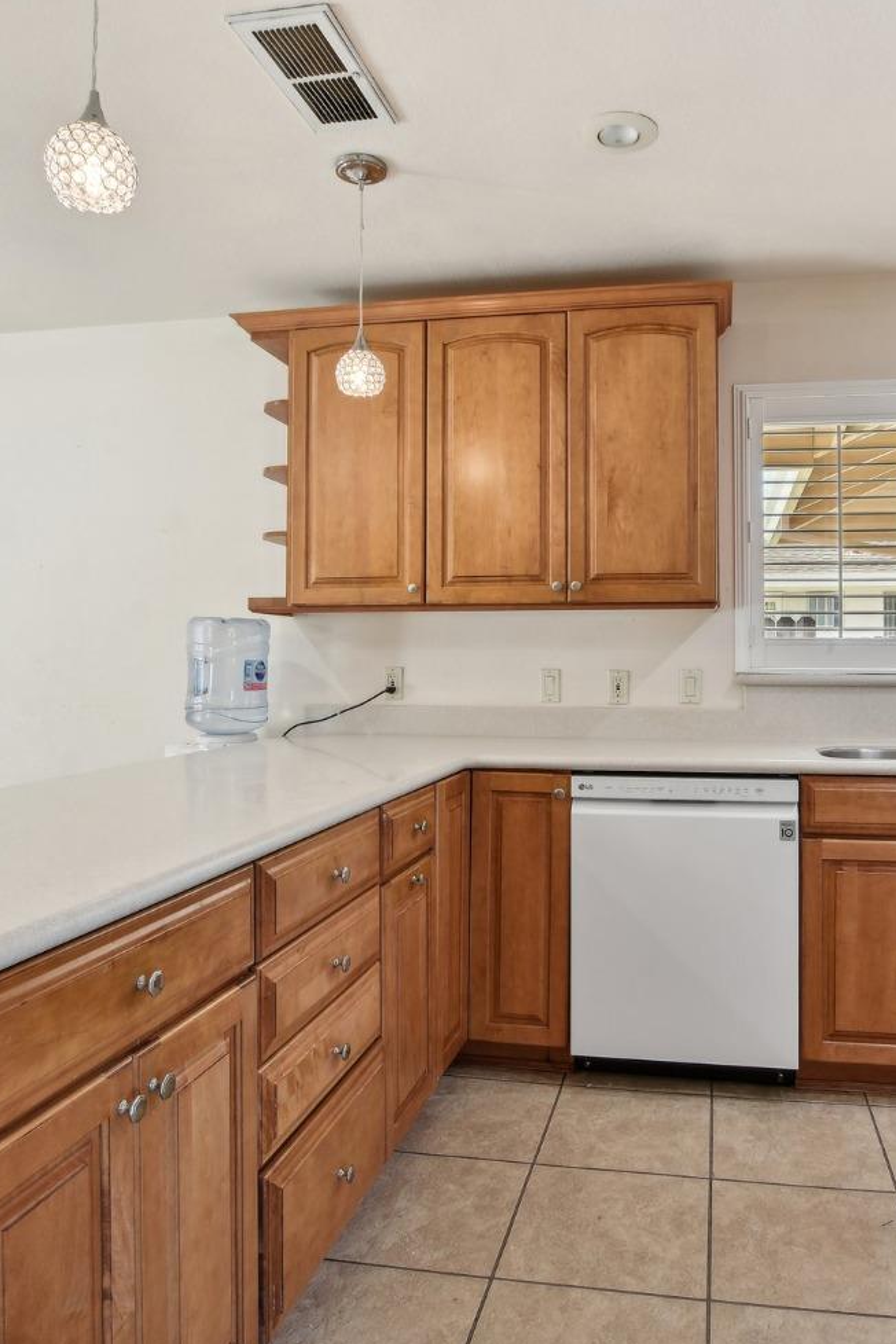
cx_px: 580
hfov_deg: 54.2
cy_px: 674
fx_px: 859
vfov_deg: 76.1
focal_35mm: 23
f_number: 8
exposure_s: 1/4
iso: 100
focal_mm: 10
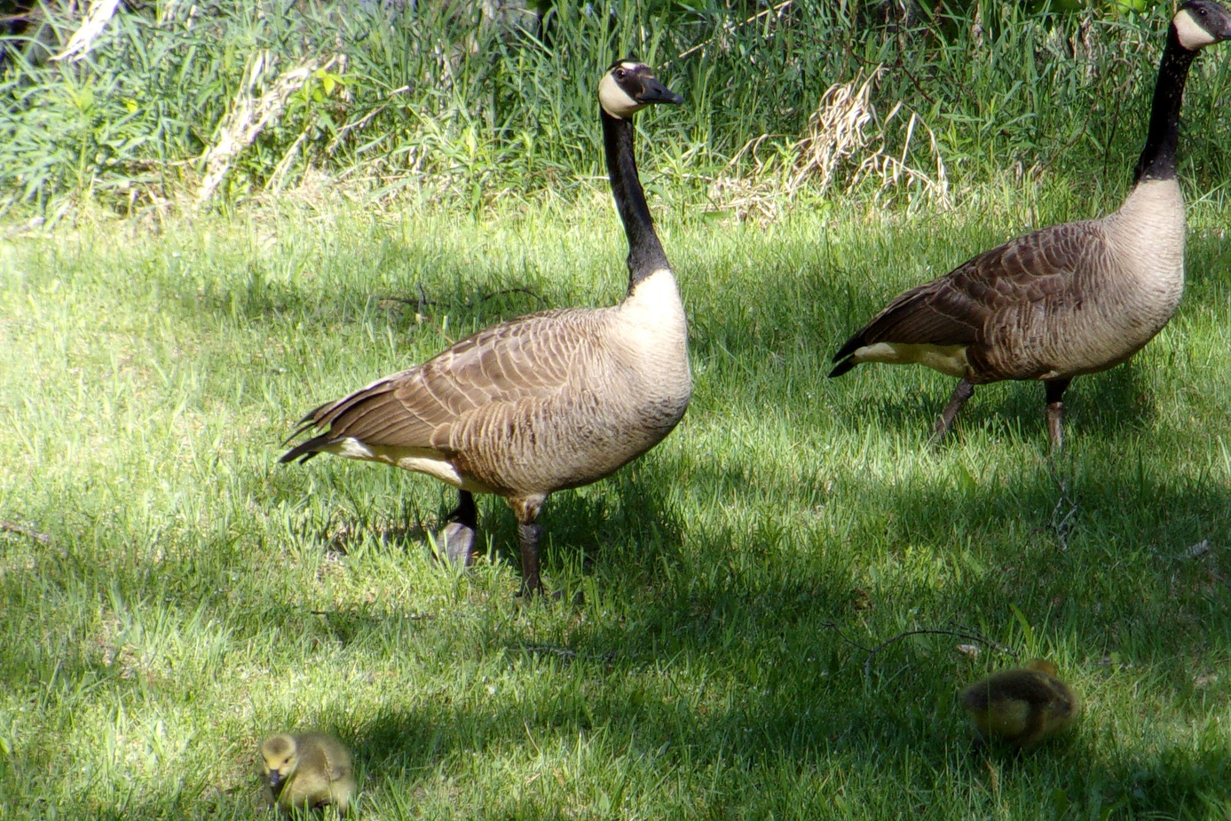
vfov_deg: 6.4
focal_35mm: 213
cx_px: 851
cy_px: 546
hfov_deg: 9.7
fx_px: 7284
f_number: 6.3
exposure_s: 1/105
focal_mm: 25.5
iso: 80
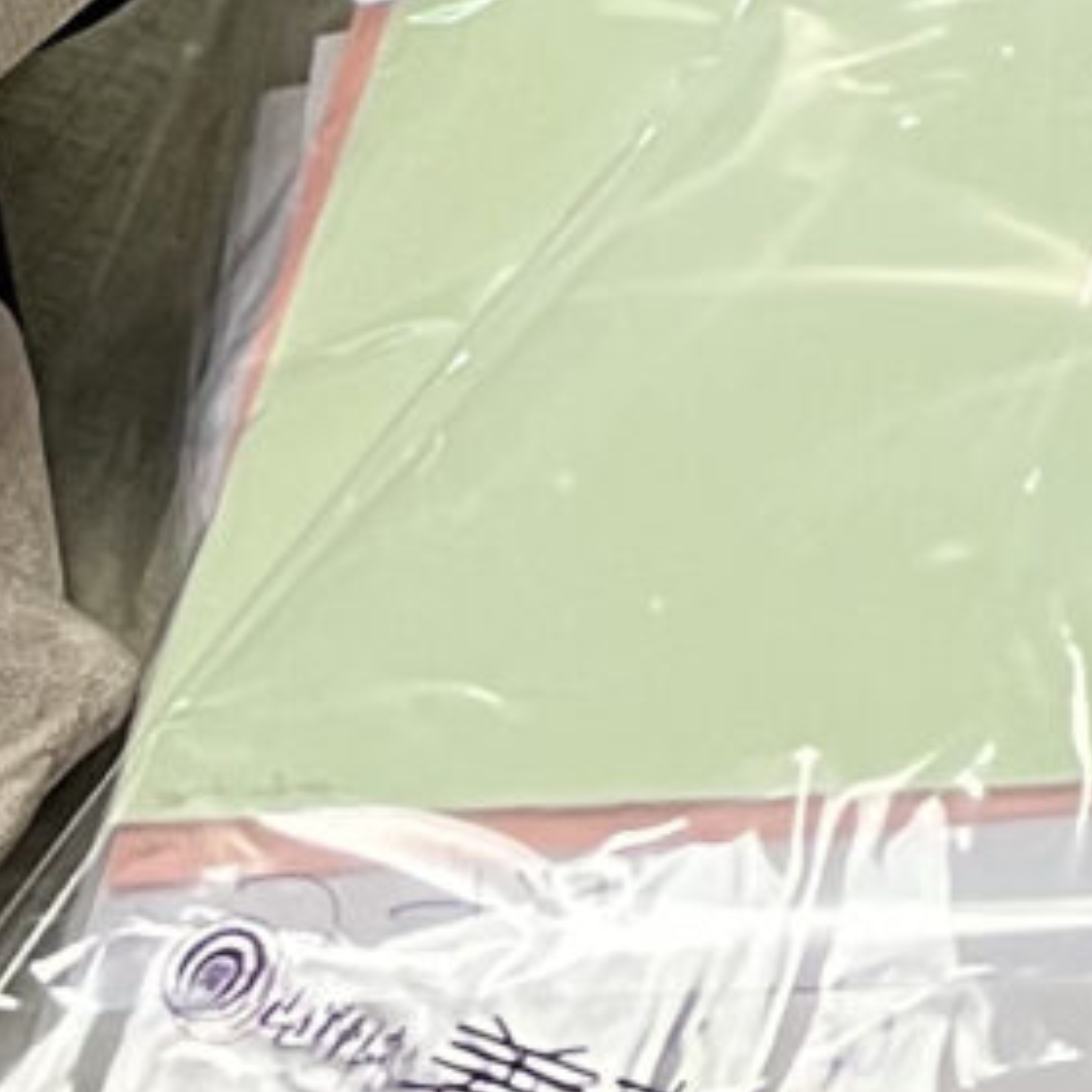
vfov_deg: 6.8
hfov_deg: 7.1
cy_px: -2980
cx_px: 3697
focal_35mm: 210
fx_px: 7495
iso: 80
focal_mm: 5.1
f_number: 1.6
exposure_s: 1/60
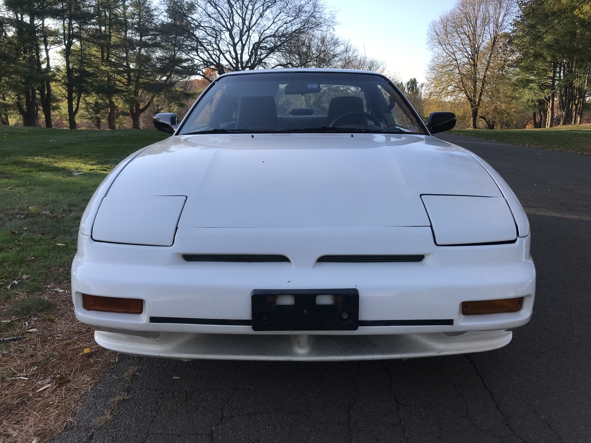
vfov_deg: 49.7
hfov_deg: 63.4
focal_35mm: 28
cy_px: 222
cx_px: 296
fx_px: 478
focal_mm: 3.99
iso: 20
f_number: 1.8
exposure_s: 1/651
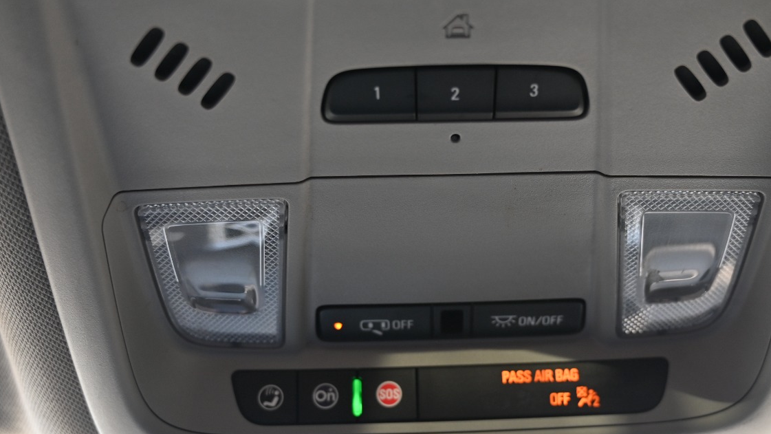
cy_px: 248
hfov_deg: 42.9
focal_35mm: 48
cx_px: 454
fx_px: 977
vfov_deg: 25.0
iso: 400
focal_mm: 31.5
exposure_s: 1/200
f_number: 4
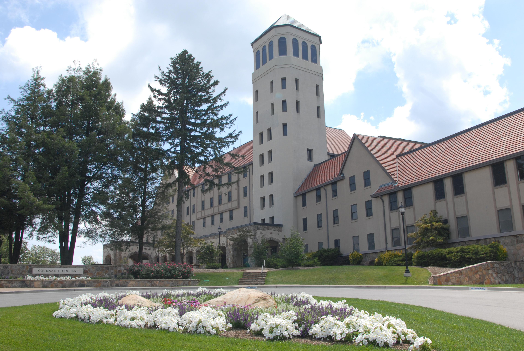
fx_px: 437
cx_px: 262
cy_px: 176
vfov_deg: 43.7
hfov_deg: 61.9
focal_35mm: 30
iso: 200
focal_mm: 20
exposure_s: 1/160
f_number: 8
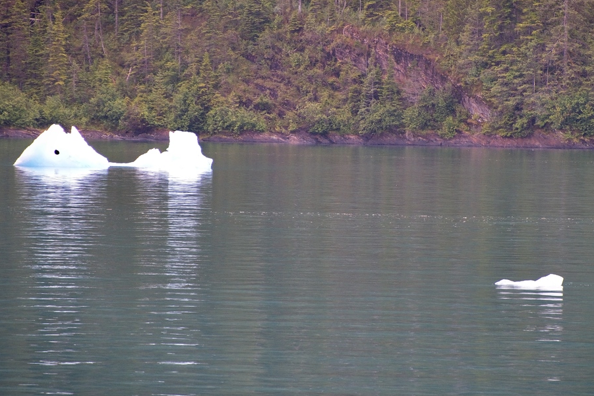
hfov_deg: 4.8
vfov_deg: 3.2
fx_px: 7030
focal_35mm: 426
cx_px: 344
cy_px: 193
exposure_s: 1/640
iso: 1250
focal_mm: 300
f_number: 5.6
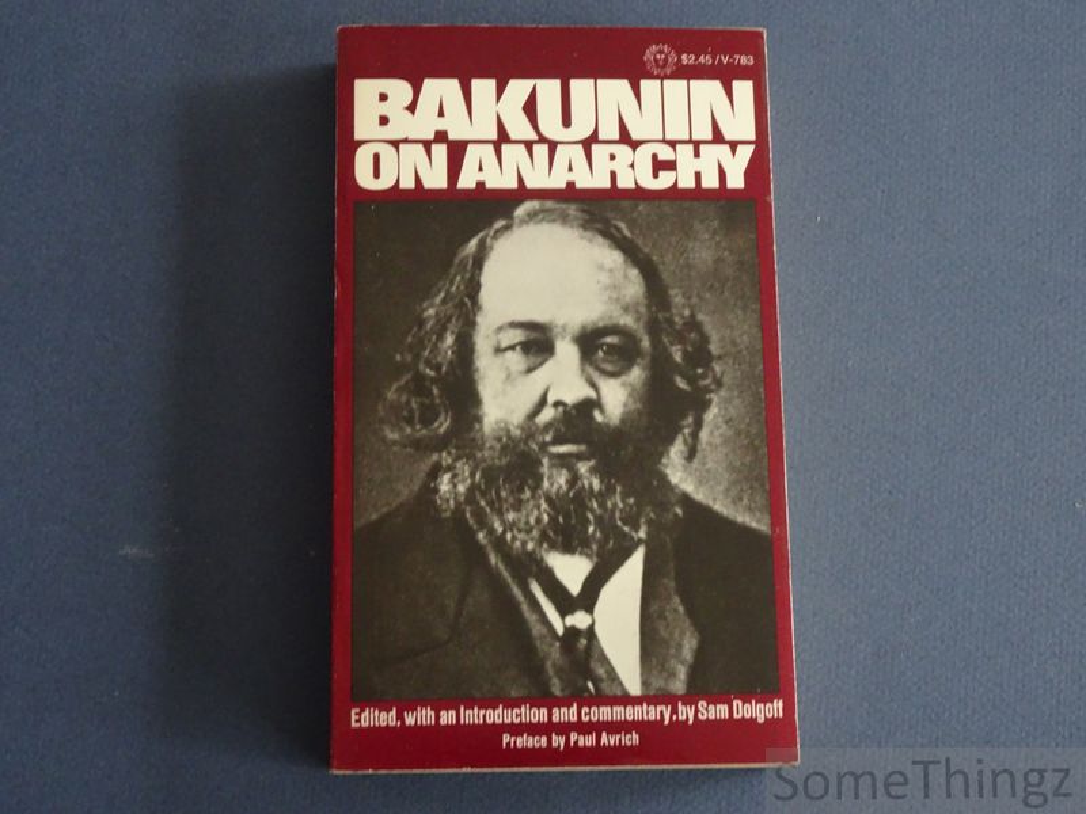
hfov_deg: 38.2
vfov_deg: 29.1
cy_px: 407
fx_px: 1569
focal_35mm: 50
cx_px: 543
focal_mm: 8.51
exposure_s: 1/15
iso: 800
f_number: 4.5
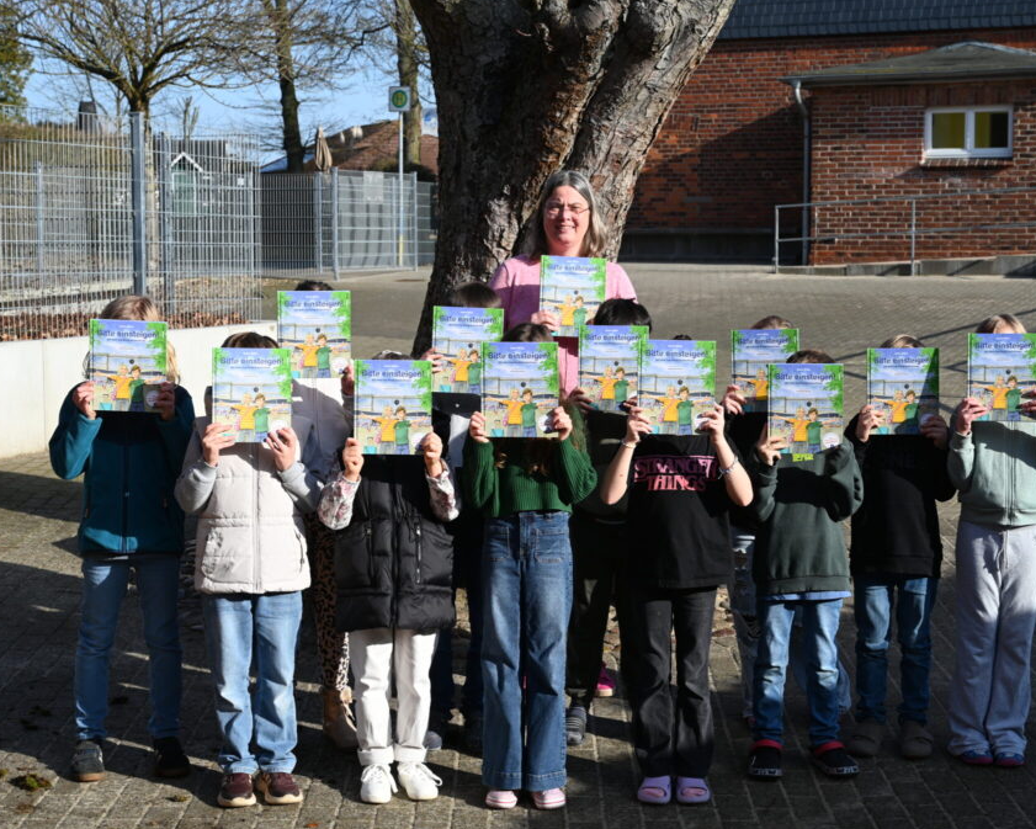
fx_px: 1717
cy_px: 416
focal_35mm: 56
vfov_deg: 27.1
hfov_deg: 33.6
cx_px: 559
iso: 100
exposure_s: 1/200
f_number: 7.1
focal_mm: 49
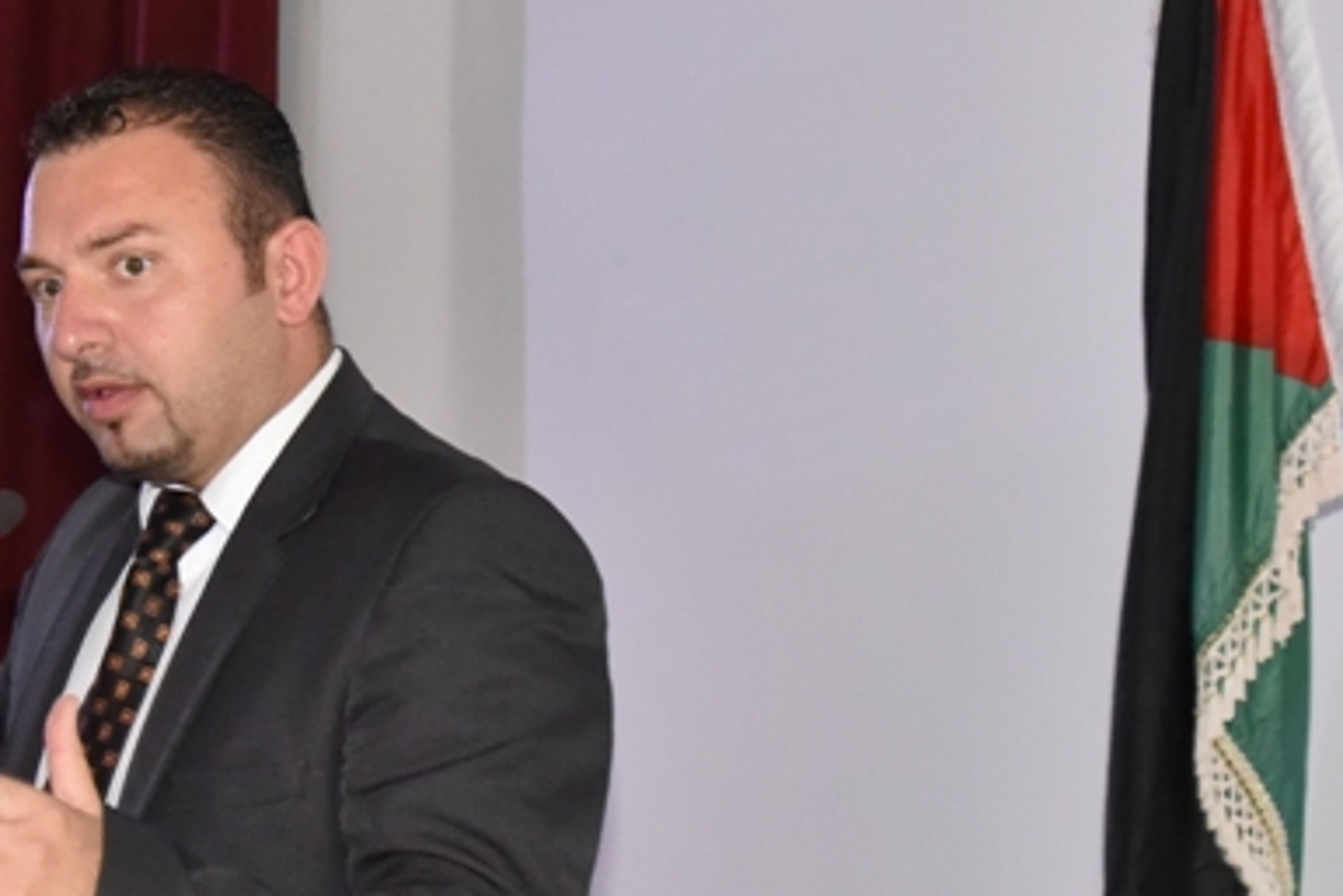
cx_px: 495
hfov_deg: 20.2
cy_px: 514
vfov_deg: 13.6
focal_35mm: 101
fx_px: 3769
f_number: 7.1
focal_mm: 38
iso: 3200
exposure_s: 1/60
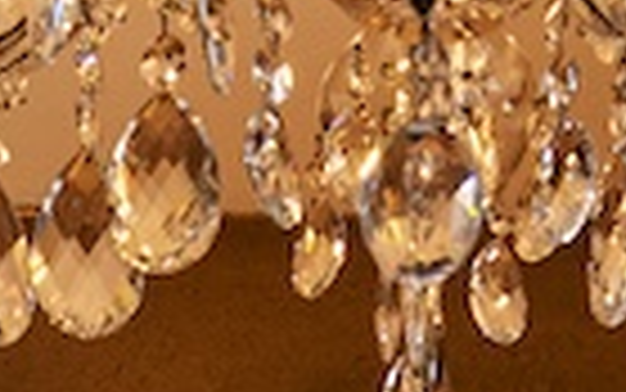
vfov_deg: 4.3
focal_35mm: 187
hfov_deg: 11.2
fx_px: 3192
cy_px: 2739
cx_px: 441
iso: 250
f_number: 7.1
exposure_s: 1/10
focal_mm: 17
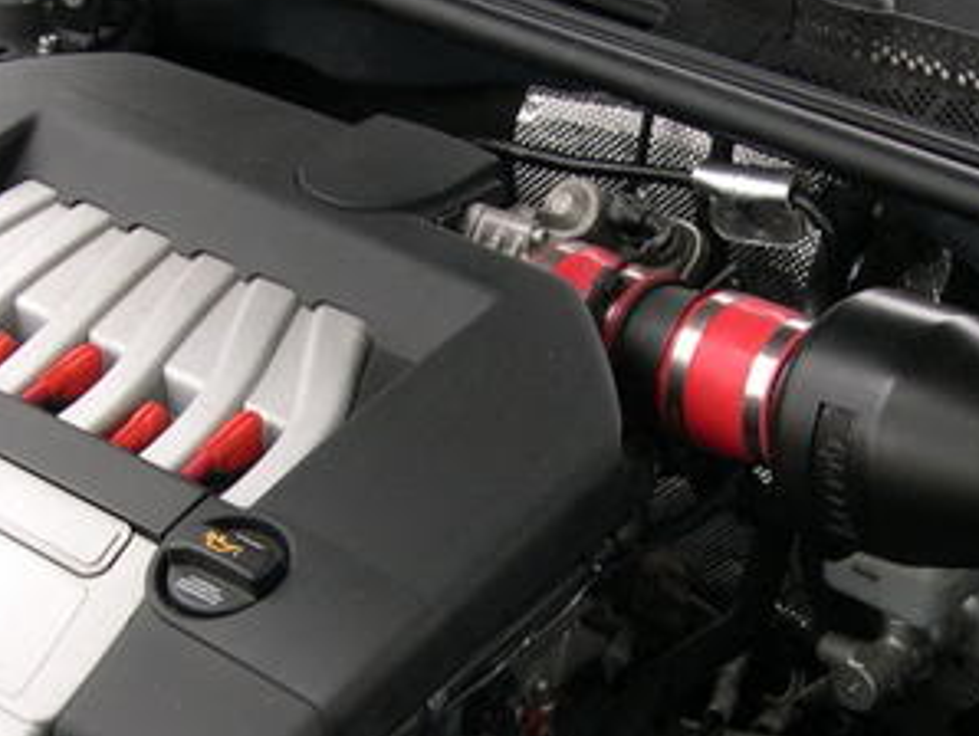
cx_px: 496
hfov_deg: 19.2
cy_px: 644
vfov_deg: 14.4
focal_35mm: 102
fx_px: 2887
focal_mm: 8
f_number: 2.8
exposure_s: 1/179
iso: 100
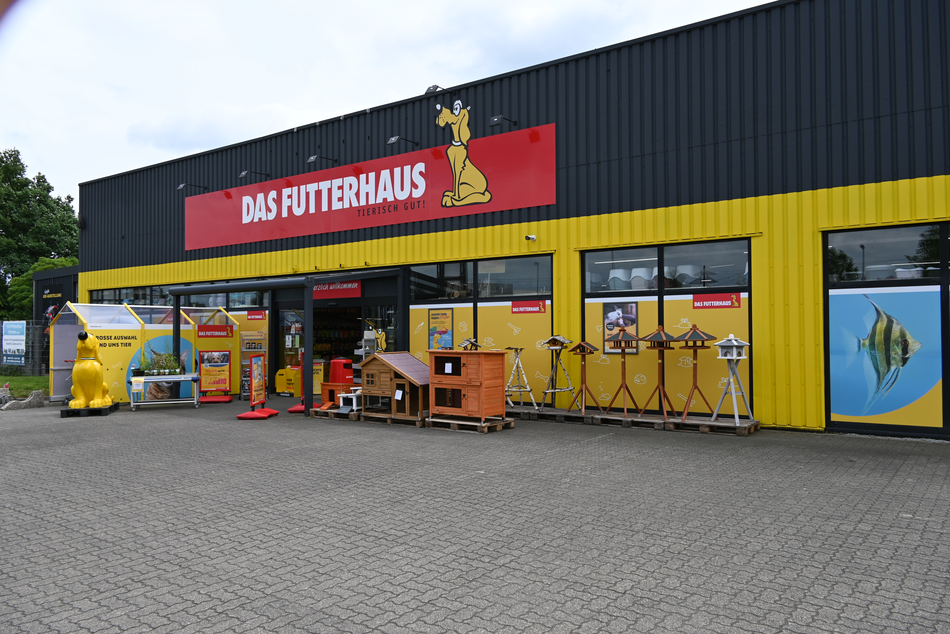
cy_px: 317
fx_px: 712
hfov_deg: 67.4
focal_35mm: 27
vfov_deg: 47.9
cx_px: 475
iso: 100
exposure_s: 1/320
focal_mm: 18
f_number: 6.3
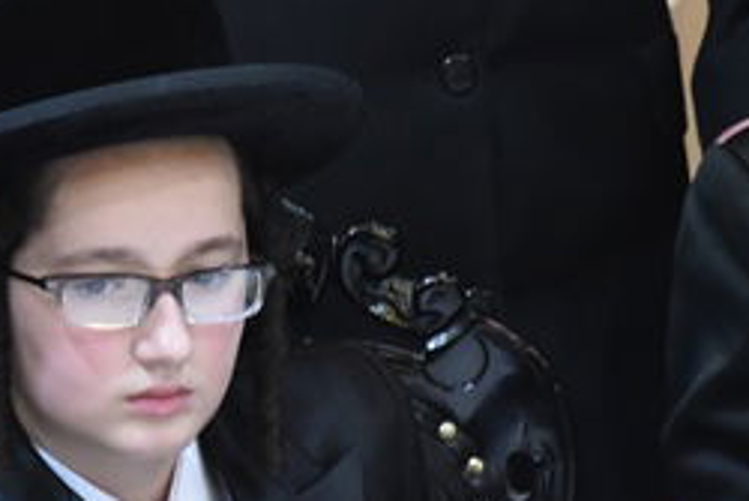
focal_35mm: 860
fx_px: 17902
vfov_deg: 1.6
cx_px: 51
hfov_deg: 2.4
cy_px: 176
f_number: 5.6
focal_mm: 210
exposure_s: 1/100
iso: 4000
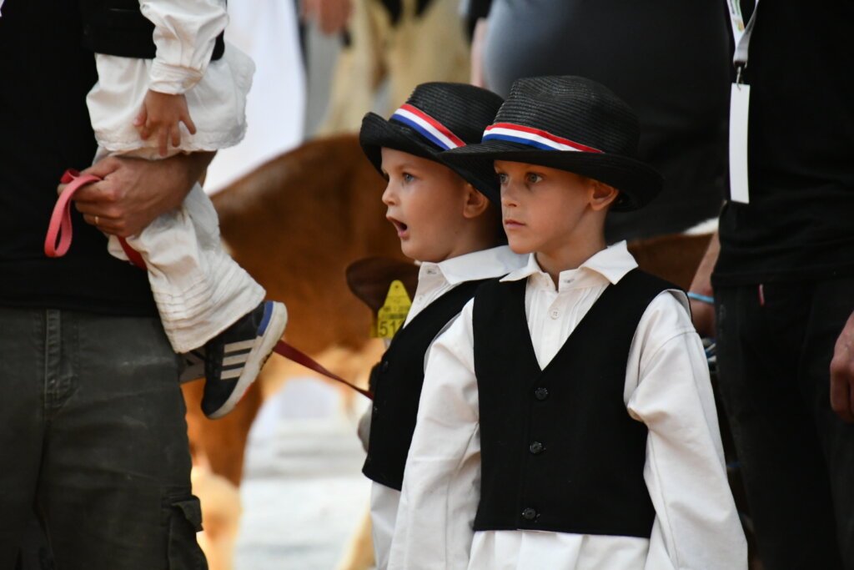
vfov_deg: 3.7
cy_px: 285
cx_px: 427
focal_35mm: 375
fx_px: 8896
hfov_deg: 5.5
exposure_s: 1/640
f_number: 6.3
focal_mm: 250
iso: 3200
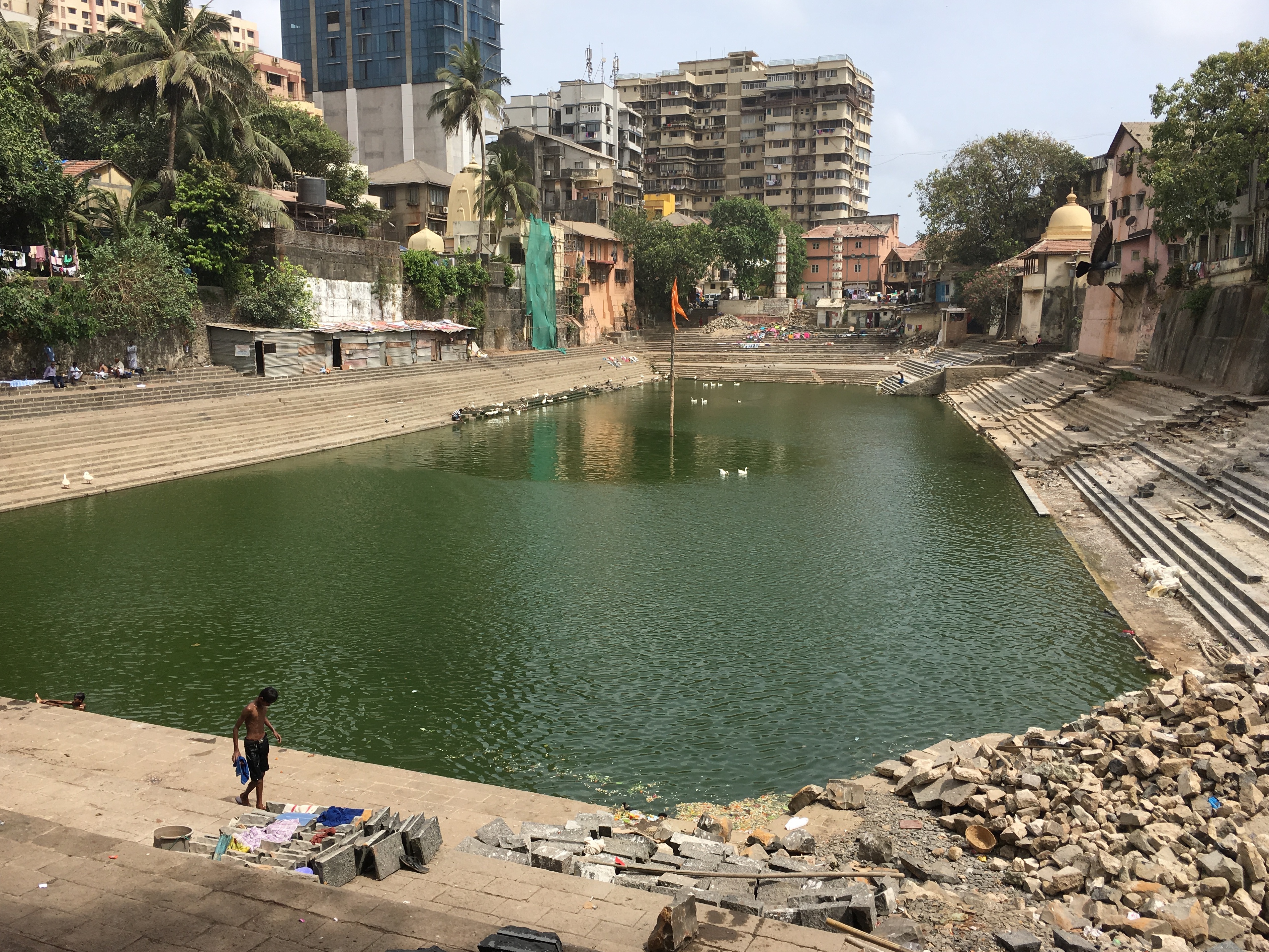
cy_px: 476
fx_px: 1063
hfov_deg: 61.7
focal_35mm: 29
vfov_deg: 48.2
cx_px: 634
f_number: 2.2
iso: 25
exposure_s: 1/2137
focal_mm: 4.15
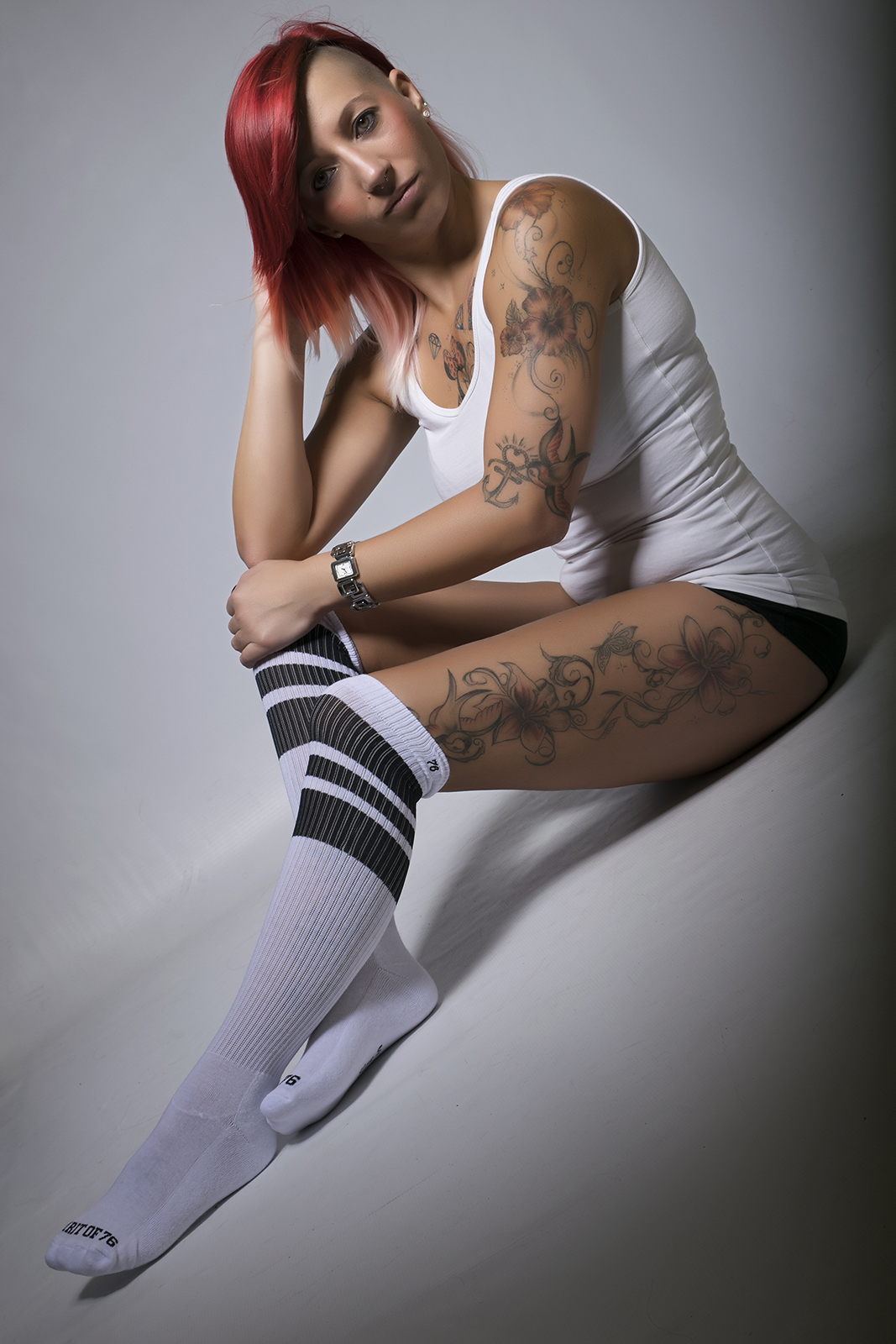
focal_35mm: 60
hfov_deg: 22.6
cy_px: 672
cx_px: 448
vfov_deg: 33.4
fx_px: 2239
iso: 100
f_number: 11
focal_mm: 40
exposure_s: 1/160
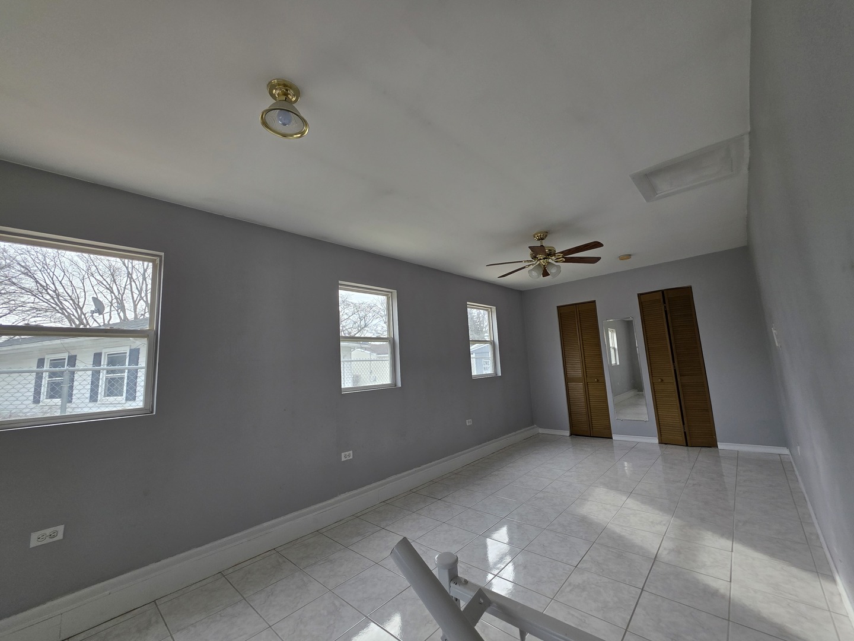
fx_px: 321
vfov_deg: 89.9
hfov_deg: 106.2
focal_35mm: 13
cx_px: 427
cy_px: 320
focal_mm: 2.2
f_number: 1.9
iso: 100
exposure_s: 1/359
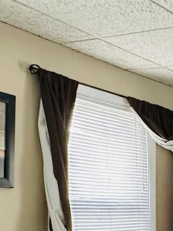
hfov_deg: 16.8
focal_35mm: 77
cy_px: 218
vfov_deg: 24.4
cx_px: 280
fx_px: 513
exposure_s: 1/68
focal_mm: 2.22
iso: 320
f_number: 2.2
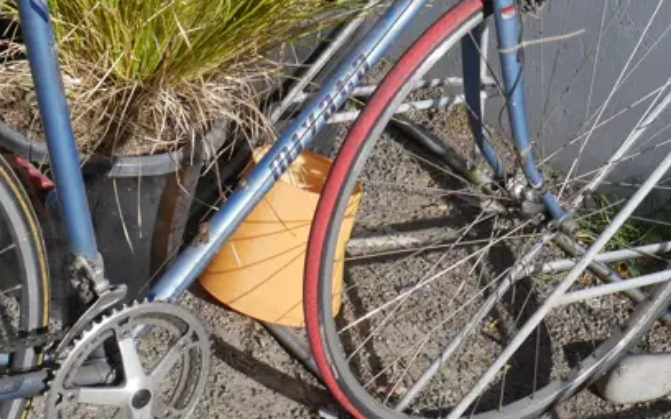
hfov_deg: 17.8
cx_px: 196
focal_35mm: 117
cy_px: 154
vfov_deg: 11.2
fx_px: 2140
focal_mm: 22
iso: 200
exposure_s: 1/320
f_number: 9
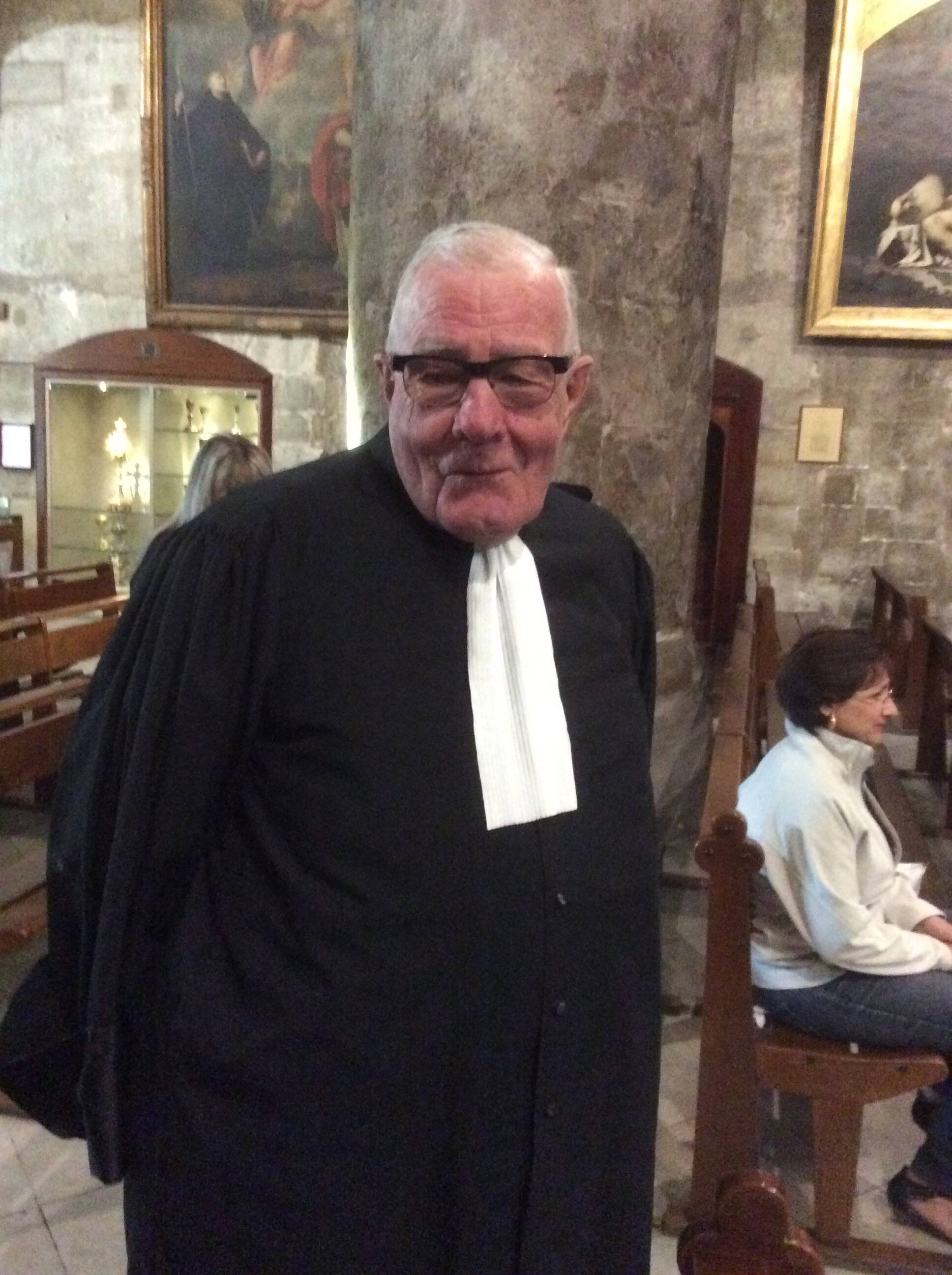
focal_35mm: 32
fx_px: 1177
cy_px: 638
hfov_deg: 44.1
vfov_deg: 56.9
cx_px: 476
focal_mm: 3.3
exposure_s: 1/17
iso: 800
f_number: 2.4
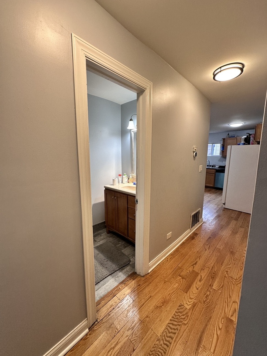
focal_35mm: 14
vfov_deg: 102.1
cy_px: 178
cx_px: 134
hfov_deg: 85.7
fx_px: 144
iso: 160
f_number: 2.2
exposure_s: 1/120
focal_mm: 2.22
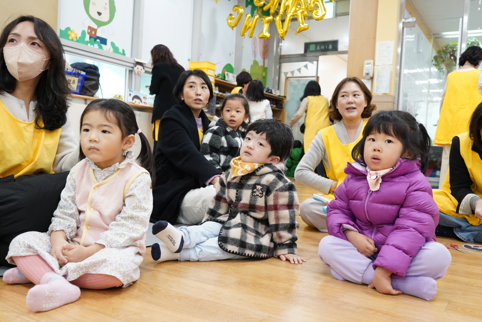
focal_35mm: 34
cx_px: 241
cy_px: 161
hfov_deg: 55.8
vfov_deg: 38.9
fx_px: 455
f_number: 5.6
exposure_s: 1/60
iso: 2500
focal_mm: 34
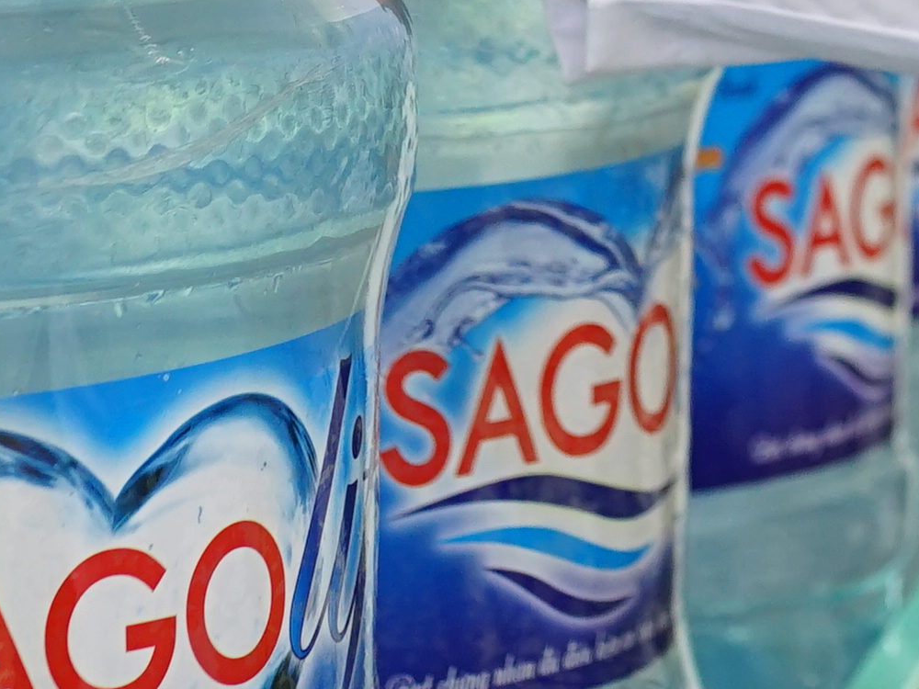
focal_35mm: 202
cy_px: -487
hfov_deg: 9.7
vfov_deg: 7.2
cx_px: 1014
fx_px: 5363
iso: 500
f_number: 3.5
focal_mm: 35
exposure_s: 1/80
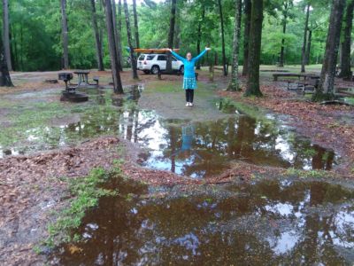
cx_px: 177
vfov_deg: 48.2
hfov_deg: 61.7
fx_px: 297
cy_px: 133
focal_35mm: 29
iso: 50
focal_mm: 2.47
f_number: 1.9
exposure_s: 1/40
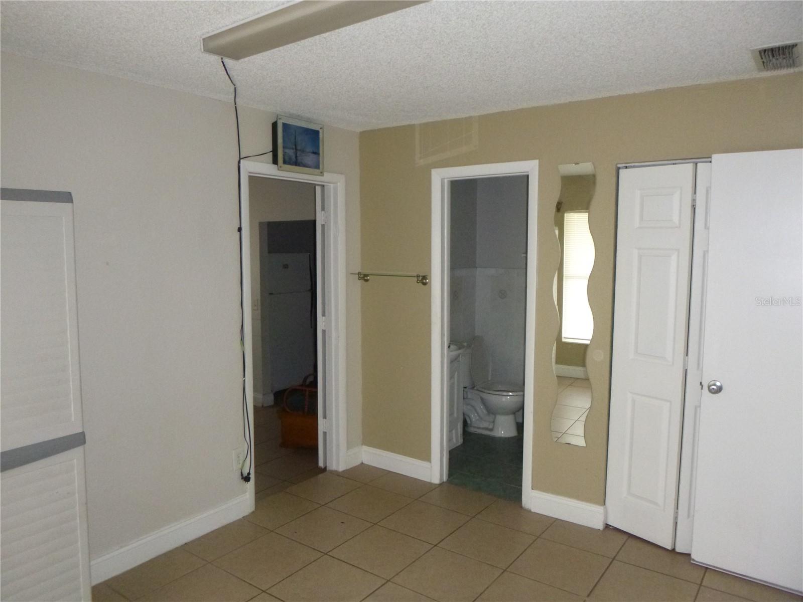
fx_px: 580
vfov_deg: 54.9
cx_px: 402
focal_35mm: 25
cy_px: 301
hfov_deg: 69.4
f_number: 3.9
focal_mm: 4.5
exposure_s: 1/60
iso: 500
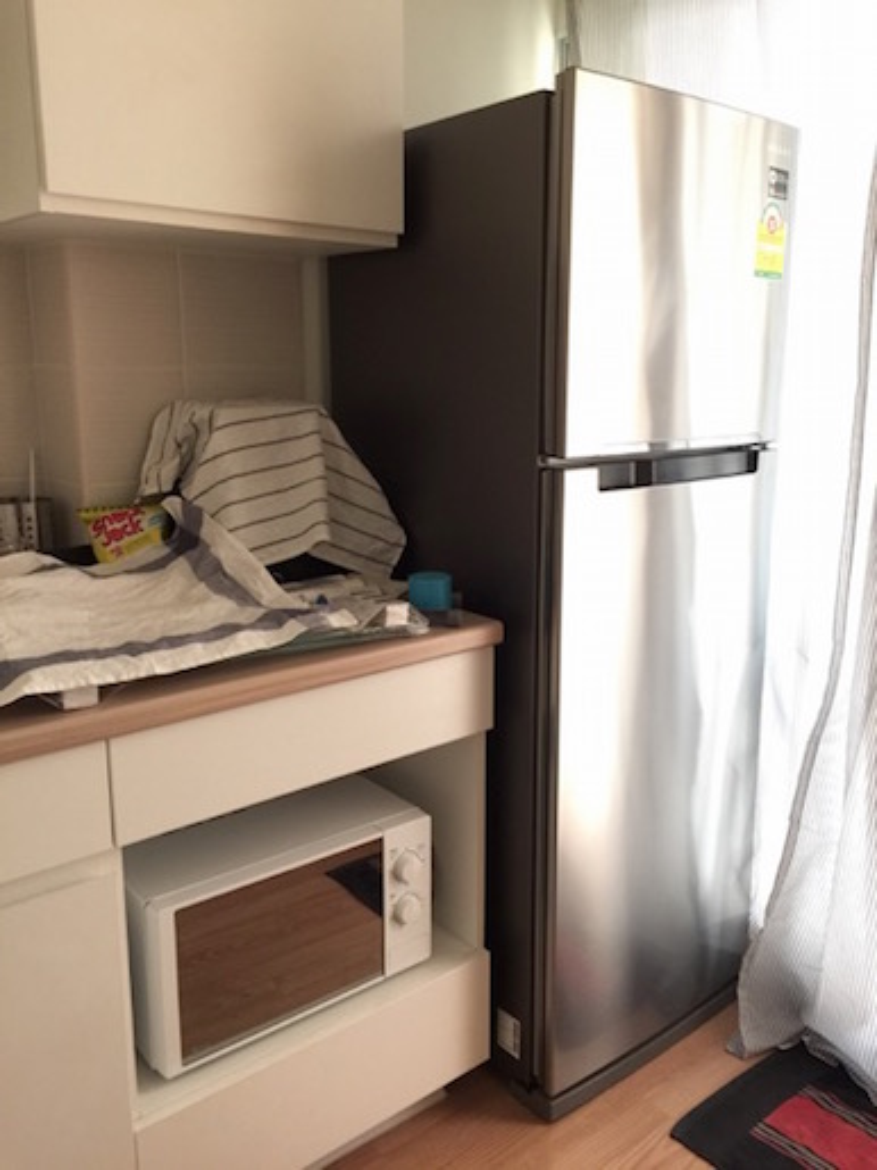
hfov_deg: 48.2
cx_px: 438
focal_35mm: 29
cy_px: 585
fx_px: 980
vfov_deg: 61.7
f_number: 2.2
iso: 80
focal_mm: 4.15
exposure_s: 1/4
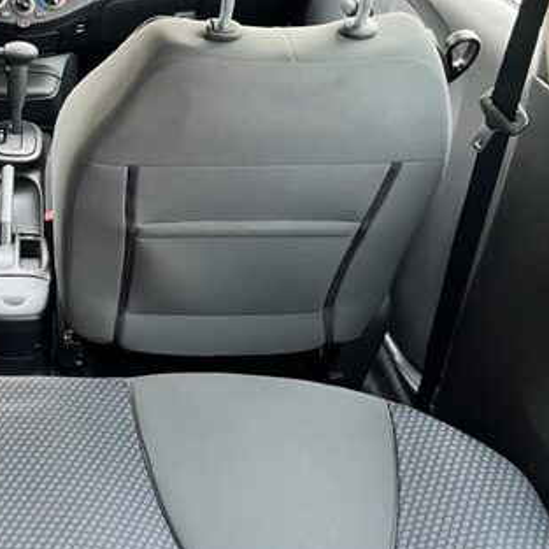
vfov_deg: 35.6
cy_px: 167
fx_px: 843
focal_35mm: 47
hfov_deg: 33.1
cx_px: 4
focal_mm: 5.7
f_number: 1.5
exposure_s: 1/60
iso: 250
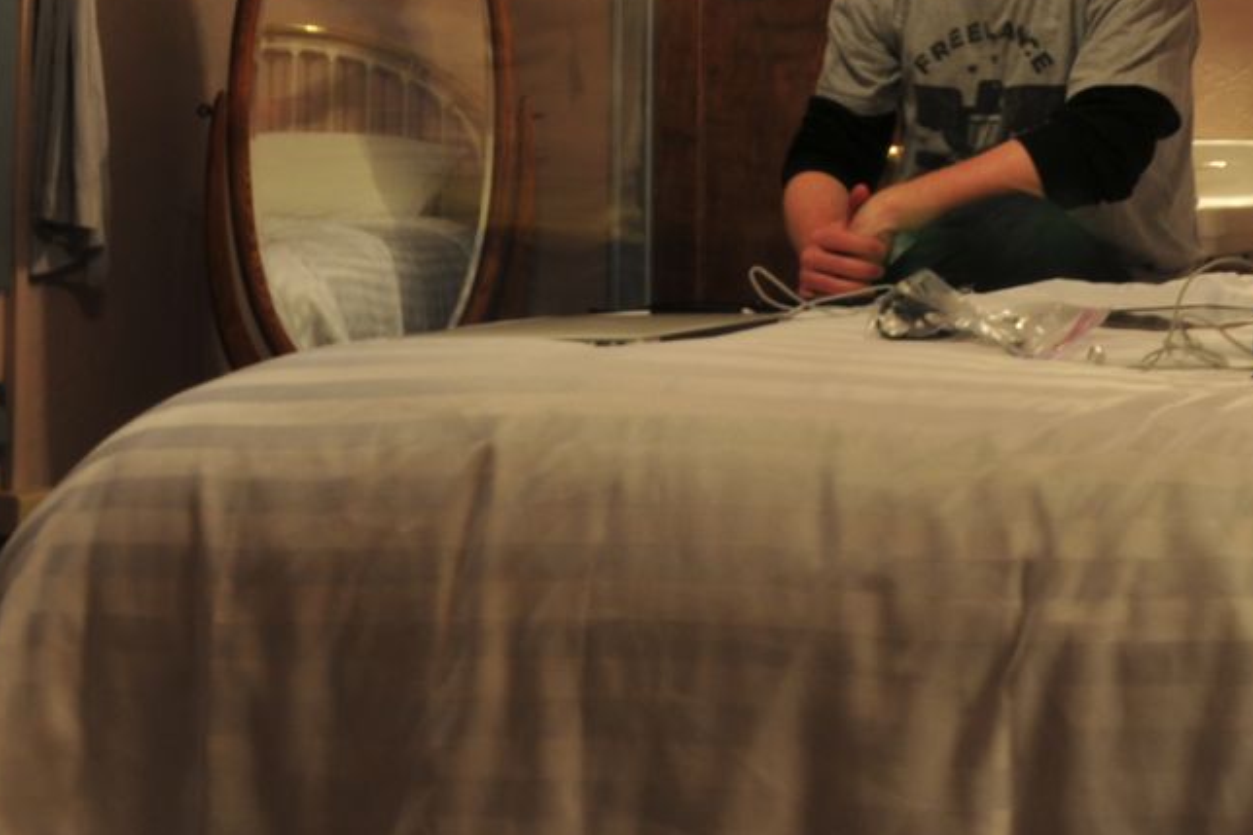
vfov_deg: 19.1
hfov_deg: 29.3
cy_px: -178
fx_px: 2331
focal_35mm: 67
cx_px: 1033
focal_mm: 18
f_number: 22
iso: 200
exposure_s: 6
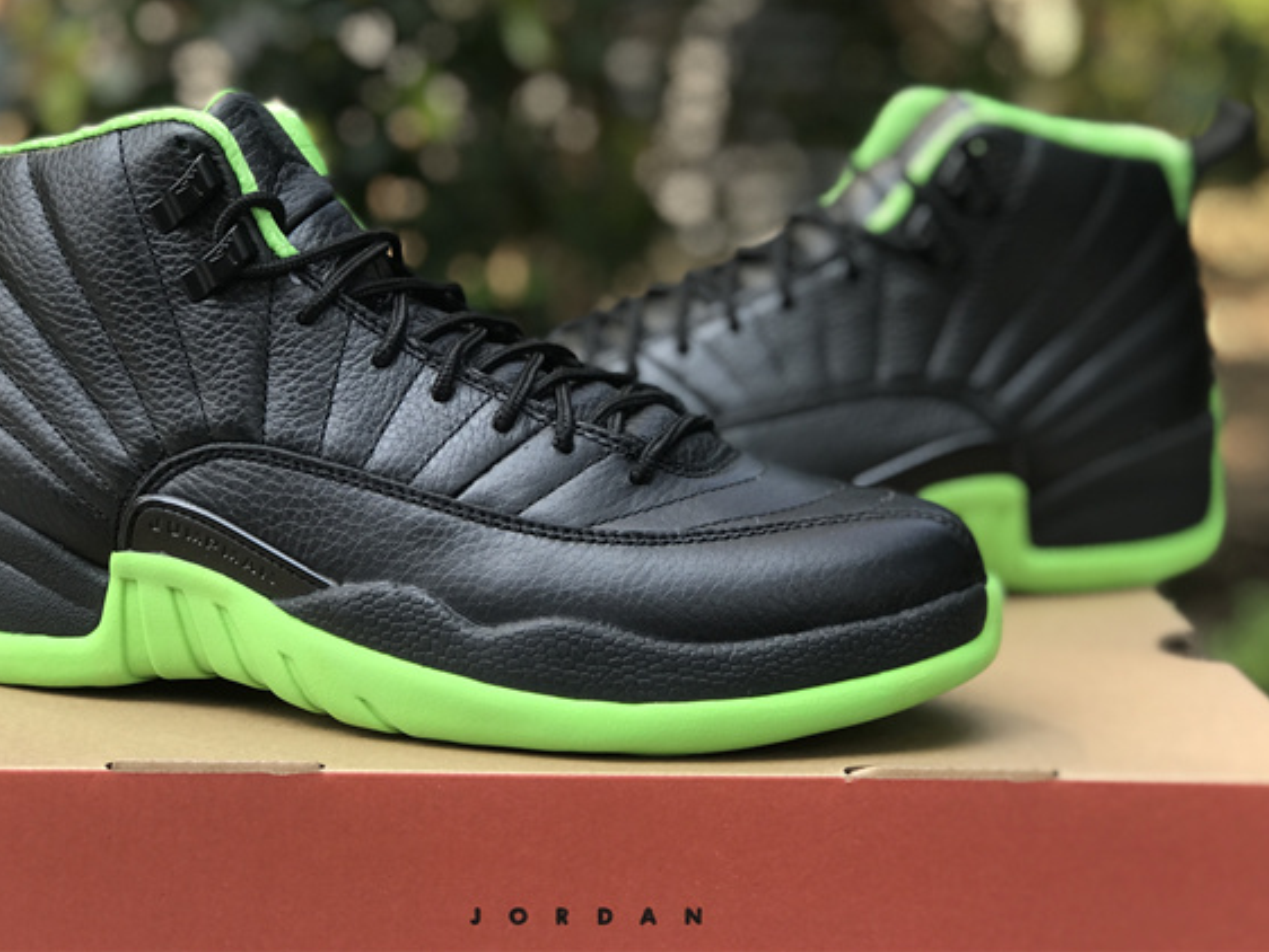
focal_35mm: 75
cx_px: 594
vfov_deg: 19.6
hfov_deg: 26.0
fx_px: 2751
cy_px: 328
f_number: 2.8
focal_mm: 6.6
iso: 20
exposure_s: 1/129
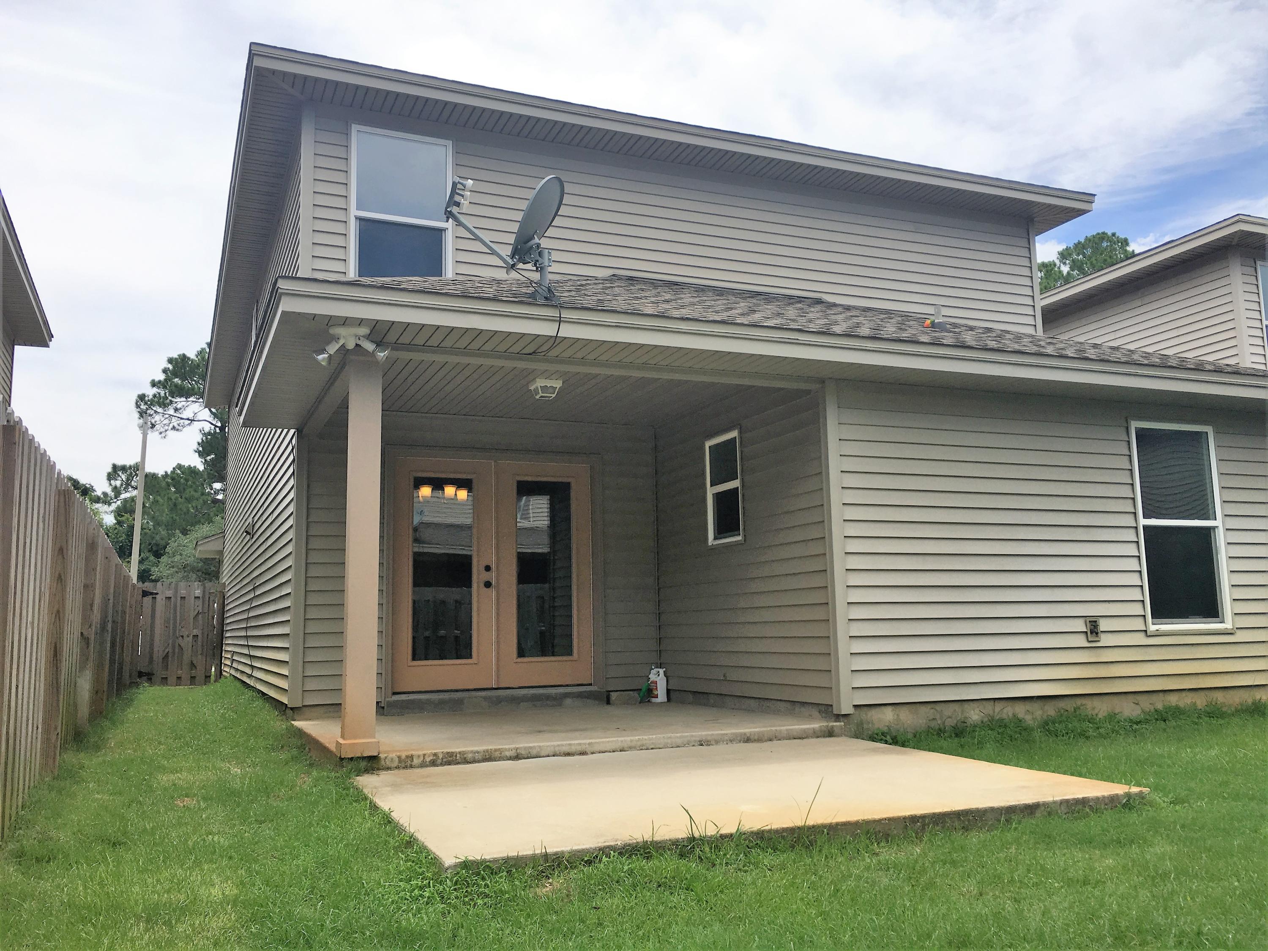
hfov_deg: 61.7
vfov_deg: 48.2
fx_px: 1062
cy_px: 476
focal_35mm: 29
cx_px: 634
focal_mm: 4.15
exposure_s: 1/1425
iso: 25
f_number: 2.2
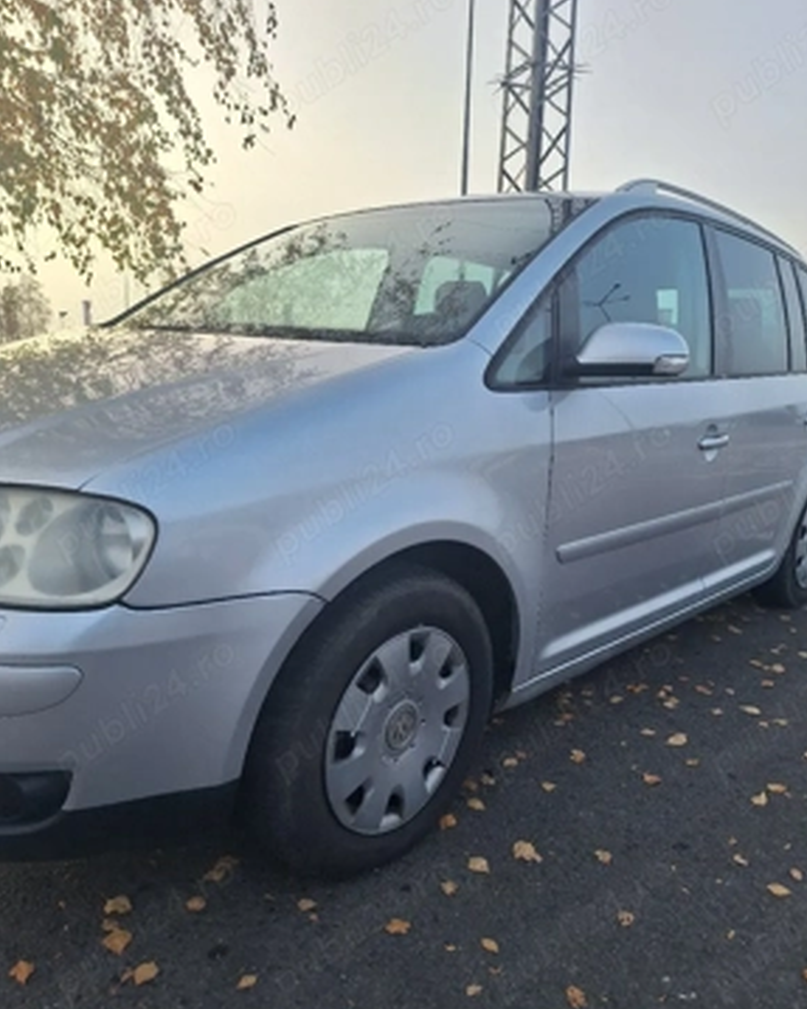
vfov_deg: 68.1
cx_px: 419
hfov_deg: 56.8
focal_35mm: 25
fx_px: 747
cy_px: 523
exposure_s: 1/1250
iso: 40
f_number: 1.8
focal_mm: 5.54
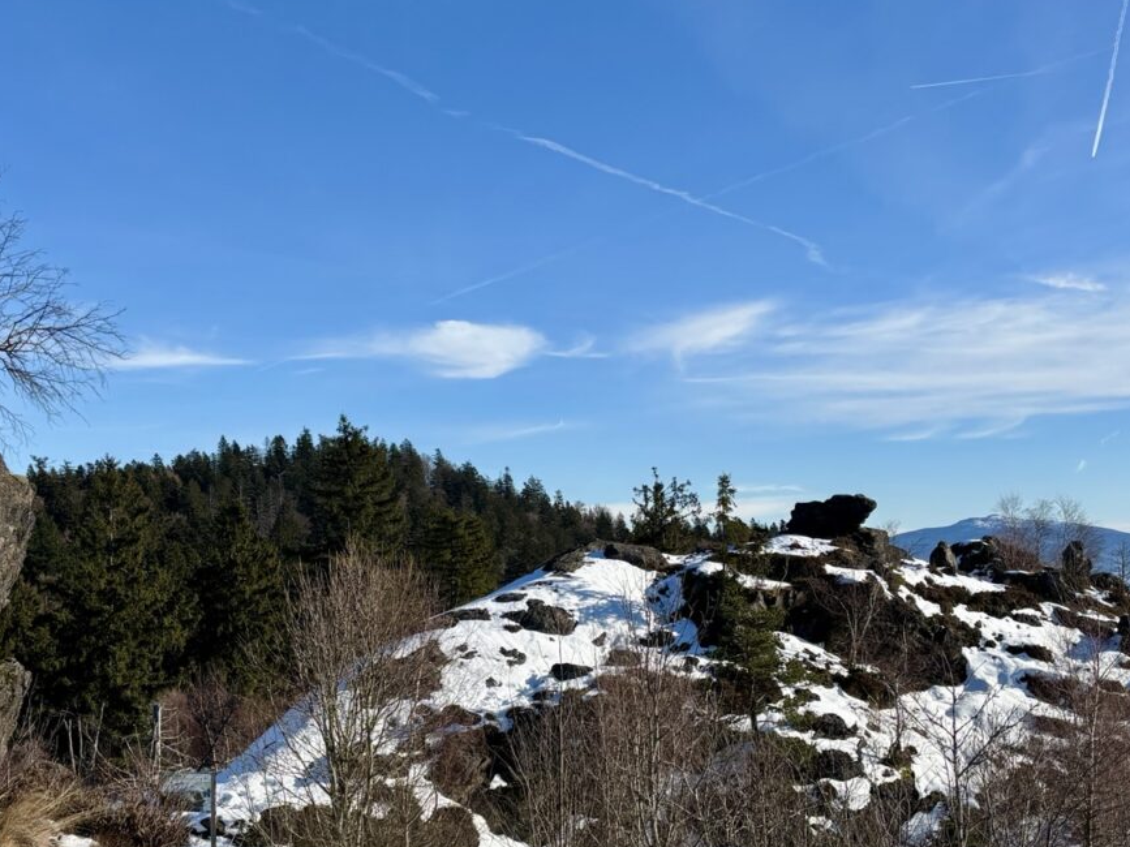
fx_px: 1567
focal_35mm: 48
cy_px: 559
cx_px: 576
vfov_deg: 30.1
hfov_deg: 39.7
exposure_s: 1/4425
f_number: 1.6
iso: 50
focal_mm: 5.96
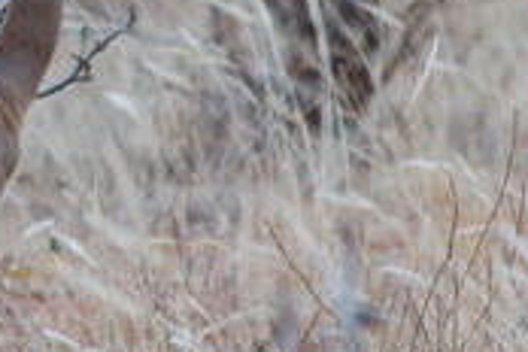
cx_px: 24
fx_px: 35491
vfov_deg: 0.6
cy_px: 33
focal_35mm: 2420
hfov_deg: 0.9
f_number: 5.6
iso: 1000
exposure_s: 1/100
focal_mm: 400
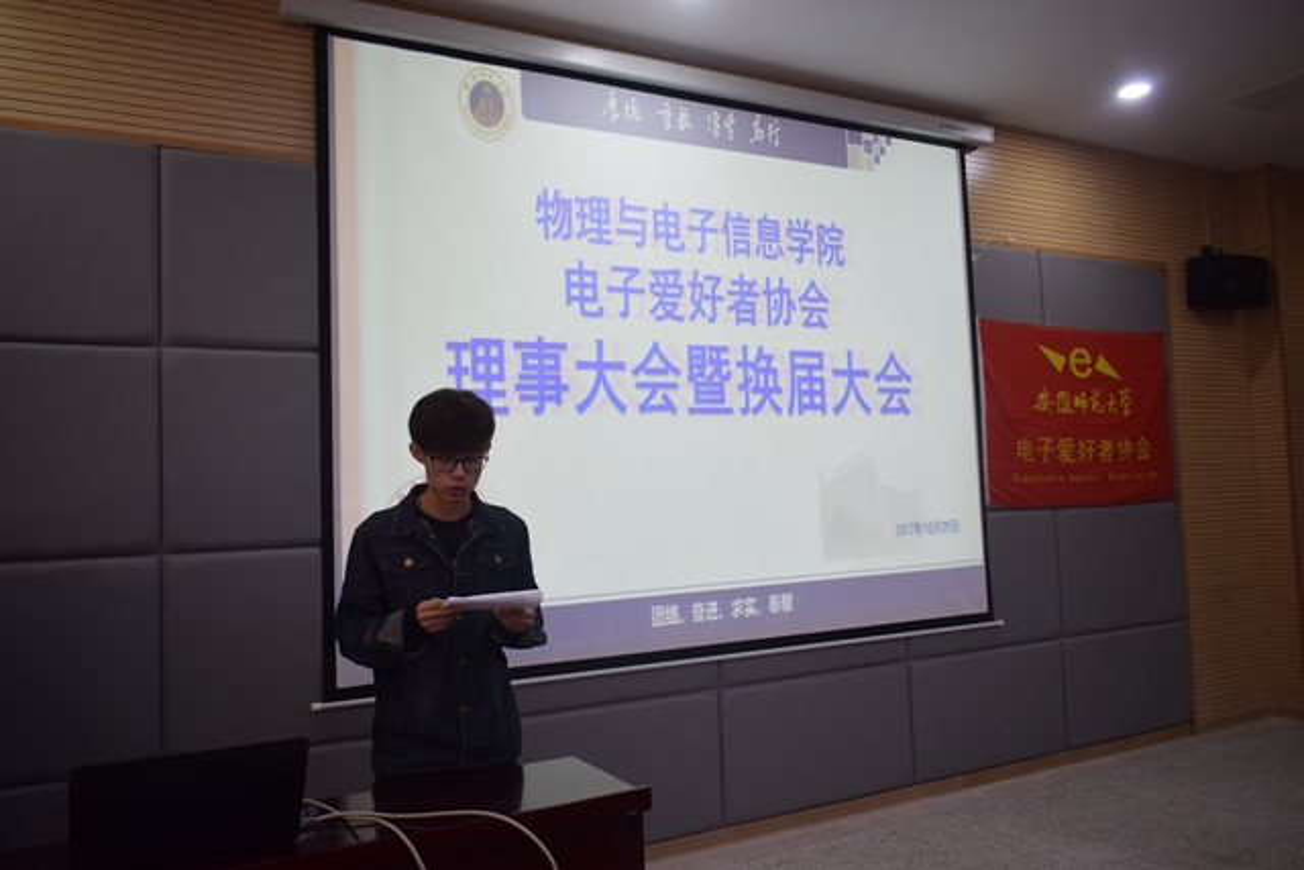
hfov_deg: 67.4
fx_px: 978
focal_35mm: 27
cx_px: 652
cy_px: 435
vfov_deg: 48.0
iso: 800
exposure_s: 1/80
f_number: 4.5
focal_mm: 18
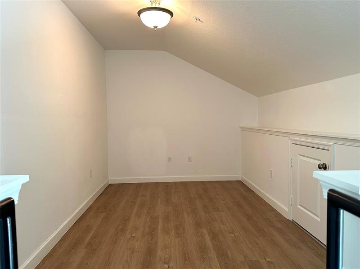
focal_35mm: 24
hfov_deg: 71.6
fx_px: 249
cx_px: 180
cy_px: 134
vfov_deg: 56.8
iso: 200
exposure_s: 1/60
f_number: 1.78
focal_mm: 6.86
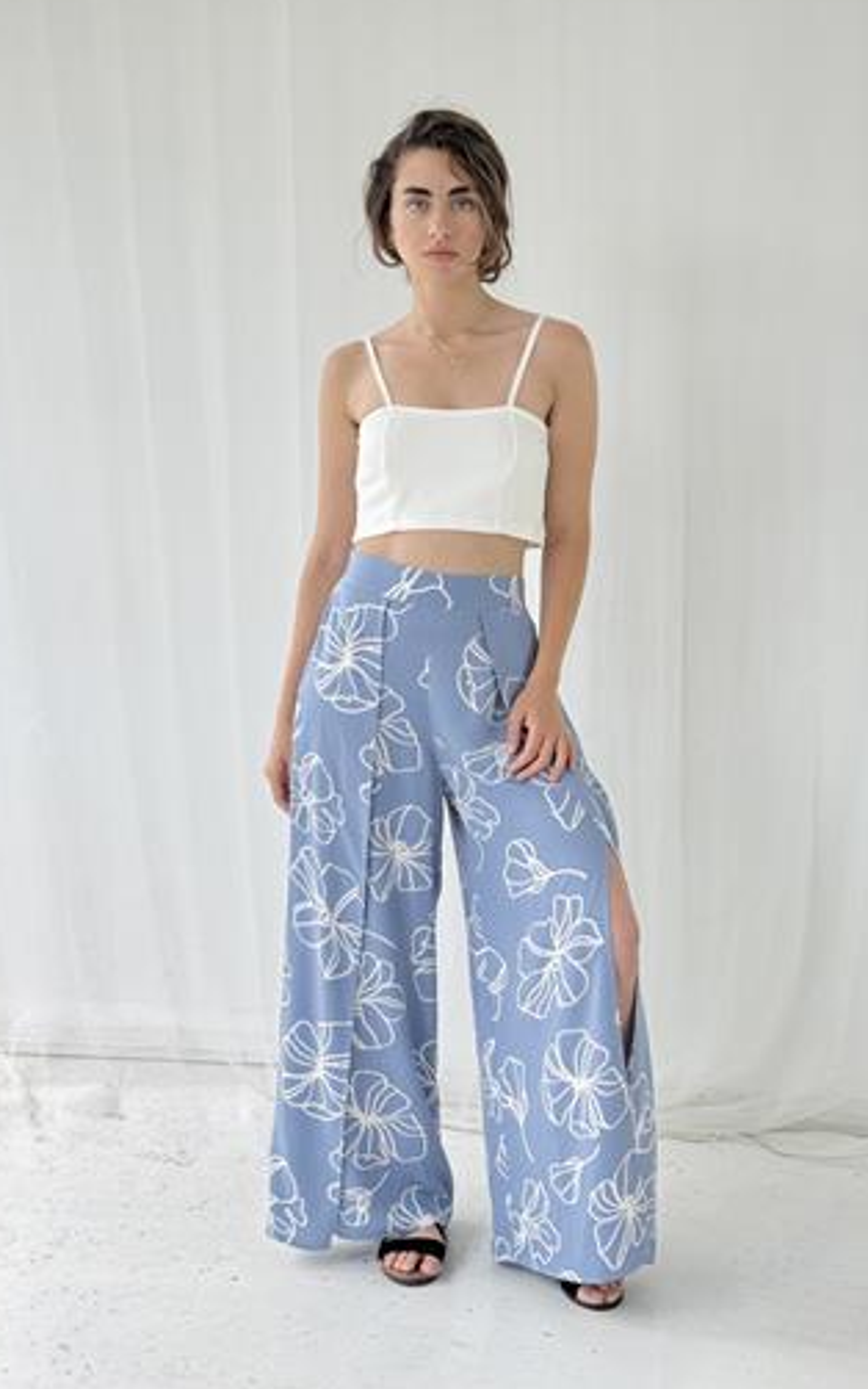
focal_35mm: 54
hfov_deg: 24.0
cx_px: 473
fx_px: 2043
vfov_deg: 37.5
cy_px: 696
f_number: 1.78
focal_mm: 6.76
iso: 64
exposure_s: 1/267
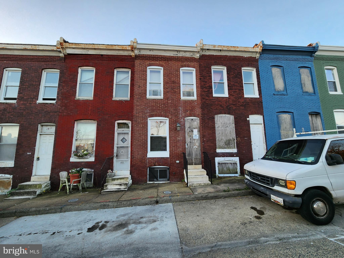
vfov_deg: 89.9
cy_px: 129
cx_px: 172
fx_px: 129
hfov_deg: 106.2
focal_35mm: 13
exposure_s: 1/120
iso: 80
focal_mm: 2.2
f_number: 2.2
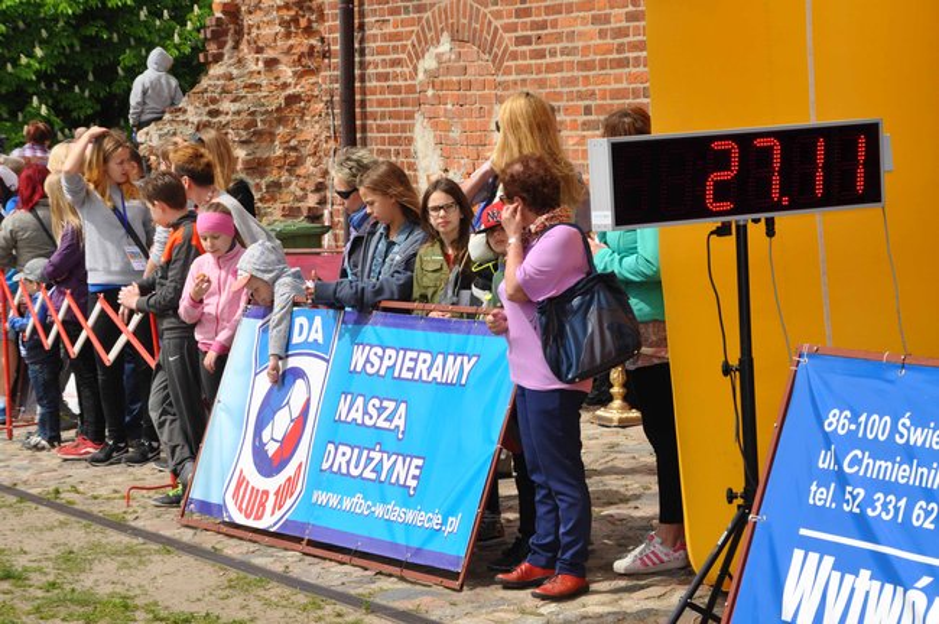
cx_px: 470
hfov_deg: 20.9
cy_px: 312
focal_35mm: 98
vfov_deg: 14.0
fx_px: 2541
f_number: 14
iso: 200
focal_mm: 65
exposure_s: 1/200
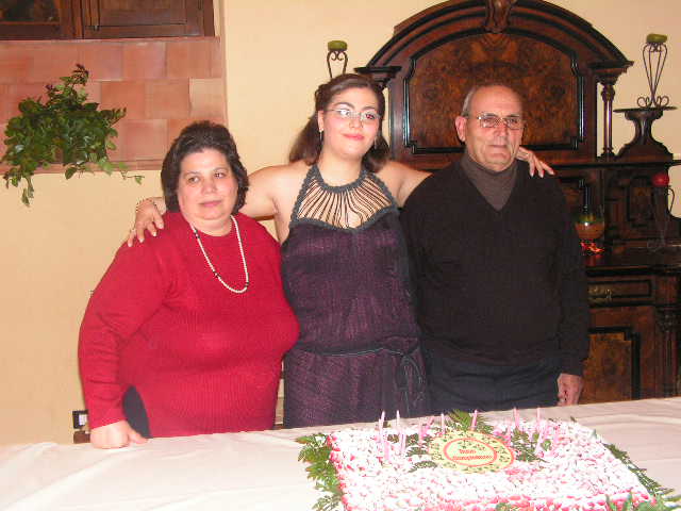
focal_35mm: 44
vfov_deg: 32.9
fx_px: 866
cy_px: 256
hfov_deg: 42.9
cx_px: 340
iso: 200
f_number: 3.2
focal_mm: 7.4
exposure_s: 1/40
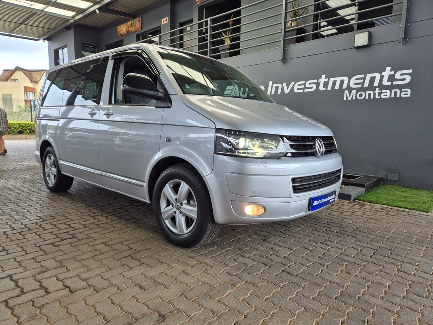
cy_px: 162
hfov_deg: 73.9
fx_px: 288
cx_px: 216
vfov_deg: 58.9
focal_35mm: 23
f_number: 1.8
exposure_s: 1/180
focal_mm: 5.4
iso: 50
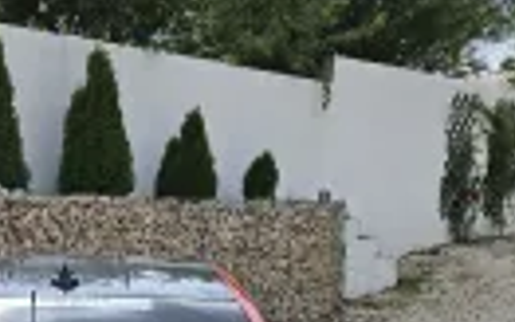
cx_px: 118
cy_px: 522
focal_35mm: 67
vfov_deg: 17.0
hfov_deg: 30.0
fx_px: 941
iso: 25
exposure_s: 1/2456
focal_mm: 5.4
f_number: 1.8
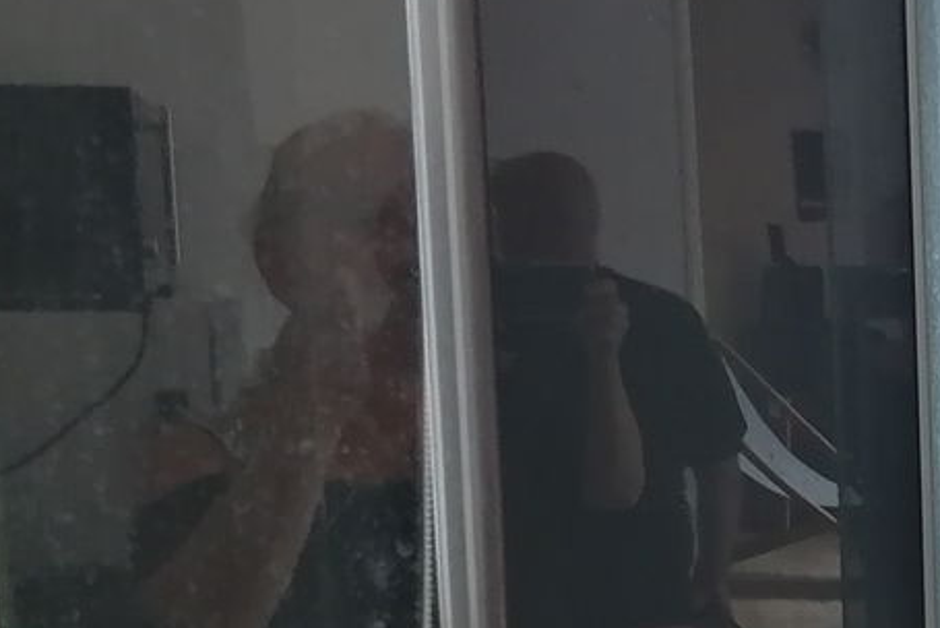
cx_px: 1233
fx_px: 2482
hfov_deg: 19.7
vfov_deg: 14.1
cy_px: 665
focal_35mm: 95
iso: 125
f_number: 1.8
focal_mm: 3.64
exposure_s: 1/30
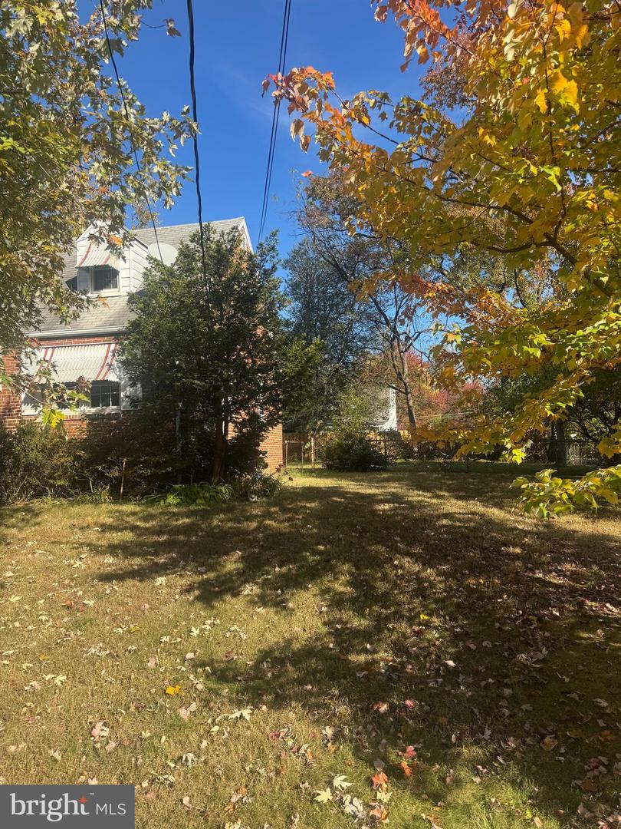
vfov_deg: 71.6
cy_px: 414
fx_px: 574
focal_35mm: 24
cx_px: 310
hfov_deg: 56.8
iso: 80
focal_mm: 6.76
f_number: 1.78
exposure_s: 1/1923
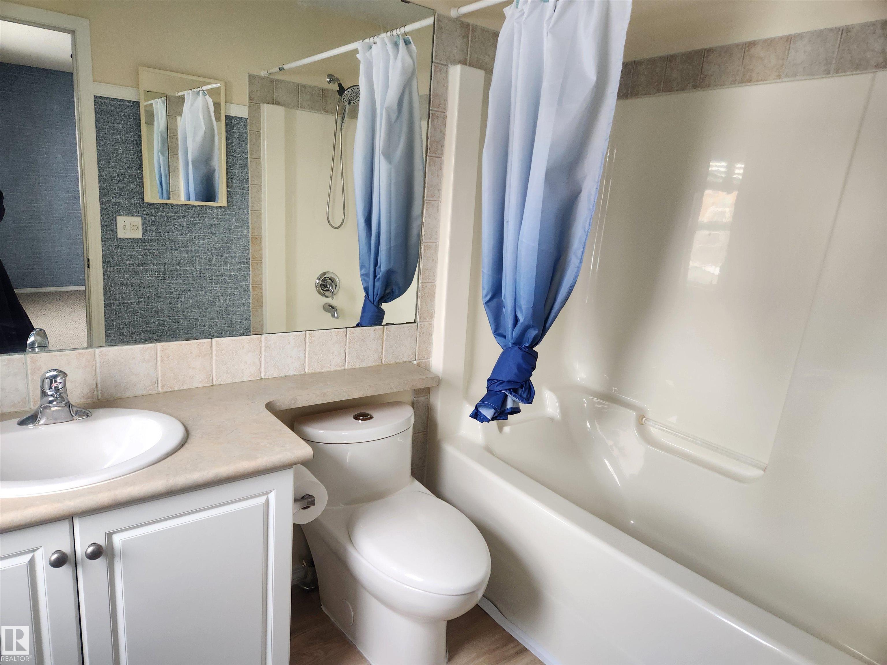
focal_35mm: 23
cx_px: 444
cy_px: 332
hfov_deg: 73.9
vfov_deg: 58.9
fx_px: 589
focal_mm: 5.4
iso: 200
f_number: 1.8
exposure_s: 1/180
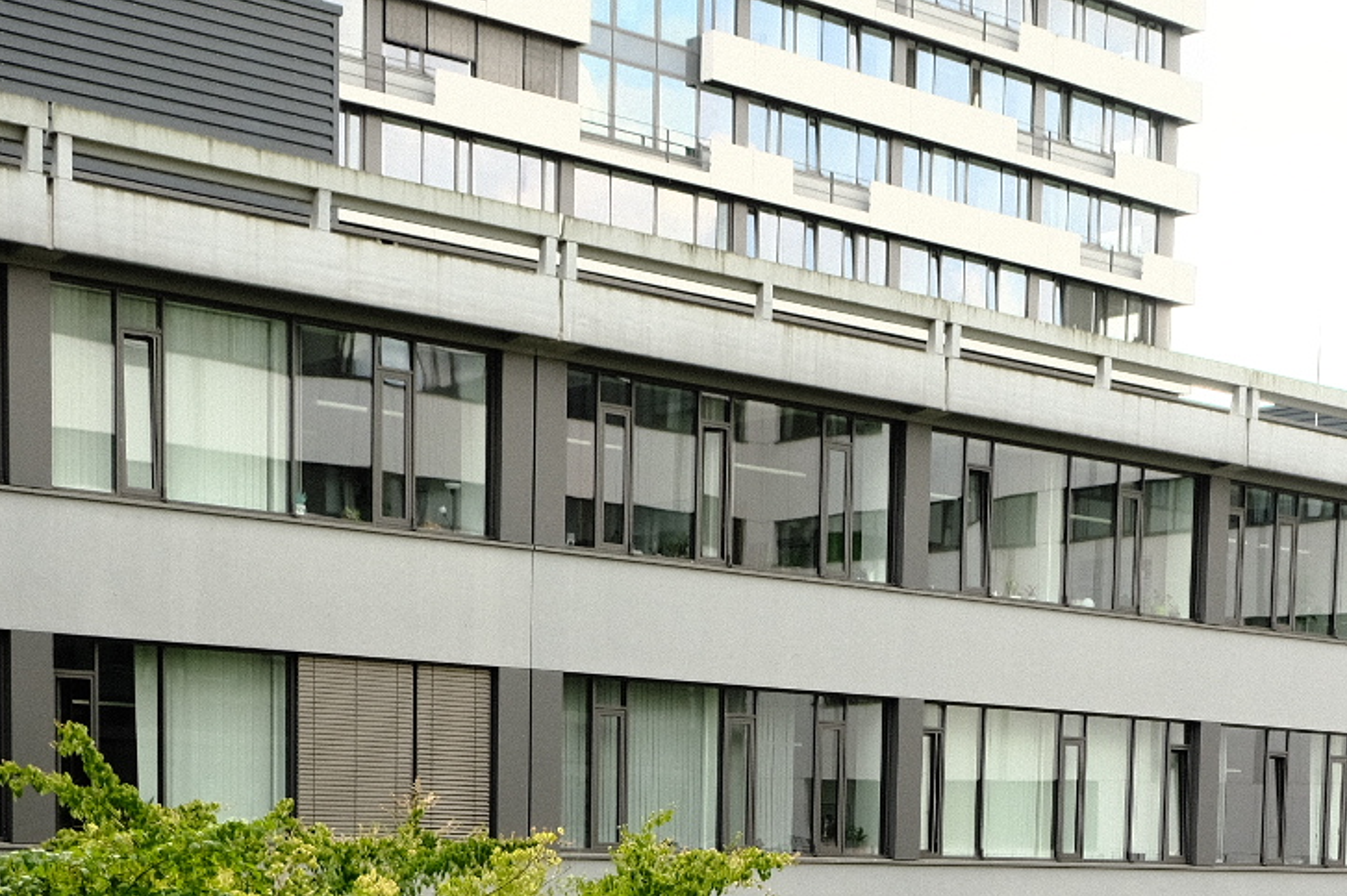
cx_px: 1039
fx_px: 2468
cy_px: 1094
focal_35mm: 66
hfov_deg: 29.9
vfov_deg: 19.3
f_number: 4.5
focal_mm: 18
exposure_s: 1/340
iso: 640
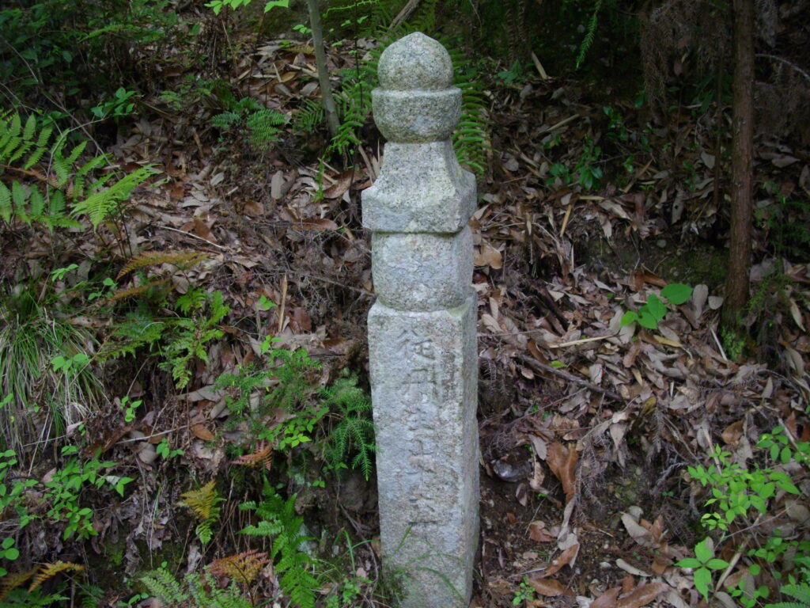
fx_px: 866
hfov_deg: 50.1
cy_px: 304
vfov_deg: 38.7
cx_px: 405
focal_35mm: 37
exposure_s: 1/60
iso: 200
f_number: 2.8
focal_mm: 6.2
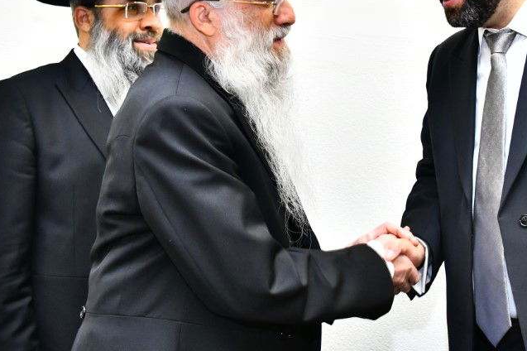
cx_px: 362
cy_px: 87
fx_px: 1112
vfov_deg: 17.8
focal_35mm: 76
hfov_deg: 26.5
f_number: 5.6
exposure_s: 1/125
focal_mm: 42
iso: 2500
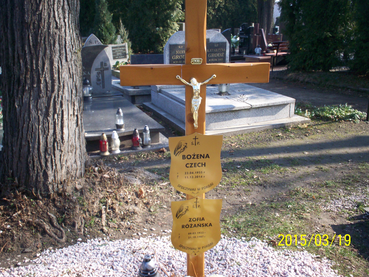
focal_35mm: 37
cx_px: 180
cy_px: 135
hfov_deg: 50.1
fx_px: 394
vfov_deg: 38.7
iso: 100
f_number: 4.5
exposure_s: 1/138
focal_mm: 6
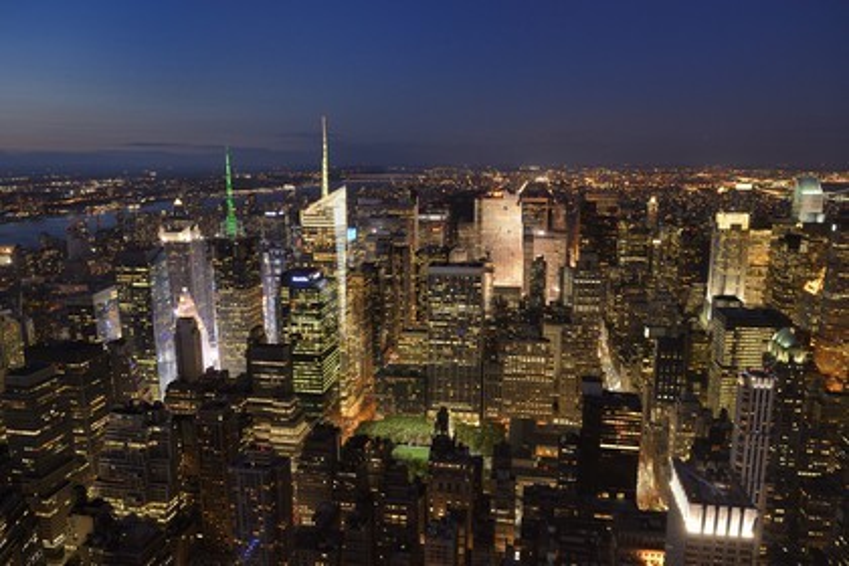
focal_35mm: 26
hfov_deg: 69.4
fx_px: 613
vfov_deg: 49.6
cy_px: 283
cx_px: 424
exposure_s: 1/6
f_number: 4.5
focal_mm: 26
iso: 1600
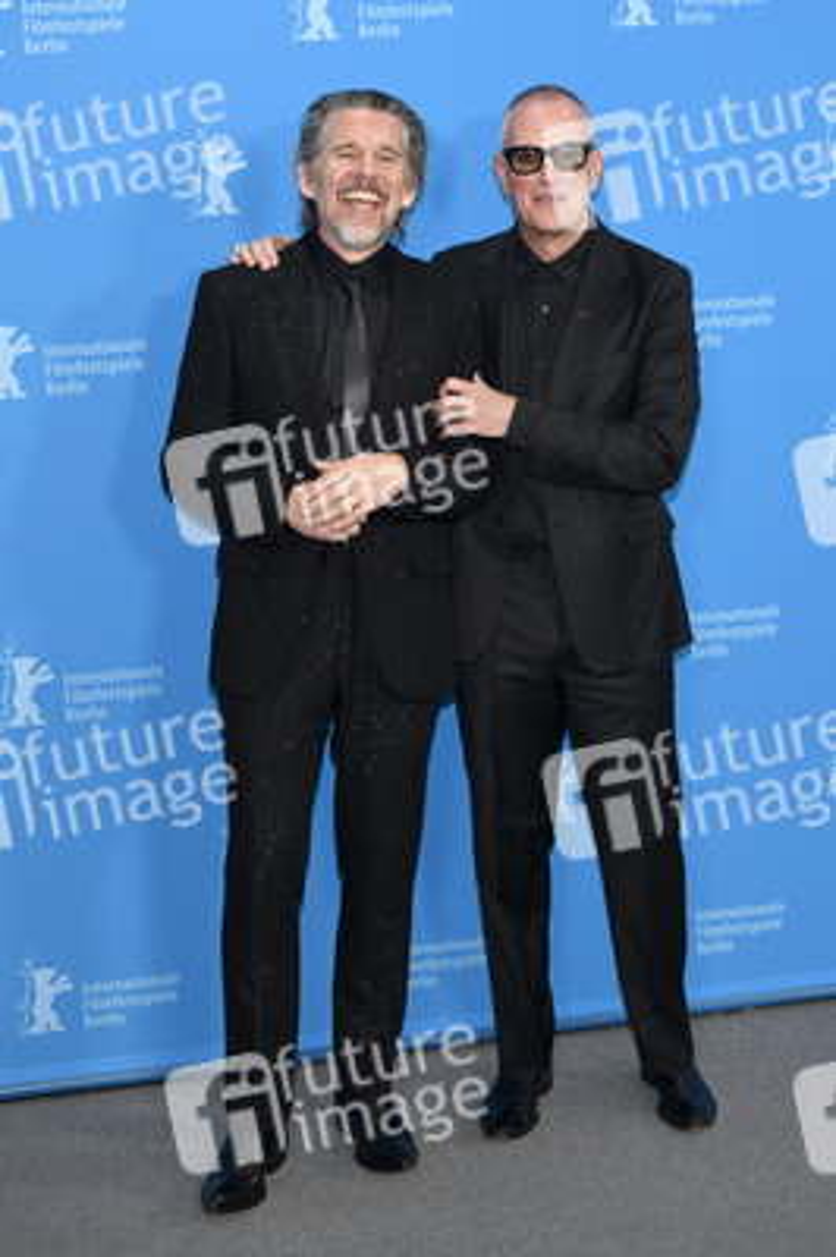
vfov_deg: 28.9
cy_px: 628
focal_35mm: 70
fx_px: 2442
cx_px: 418
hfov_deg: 19.4
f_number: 3.5
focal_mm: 70
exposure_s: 1/320
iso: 640
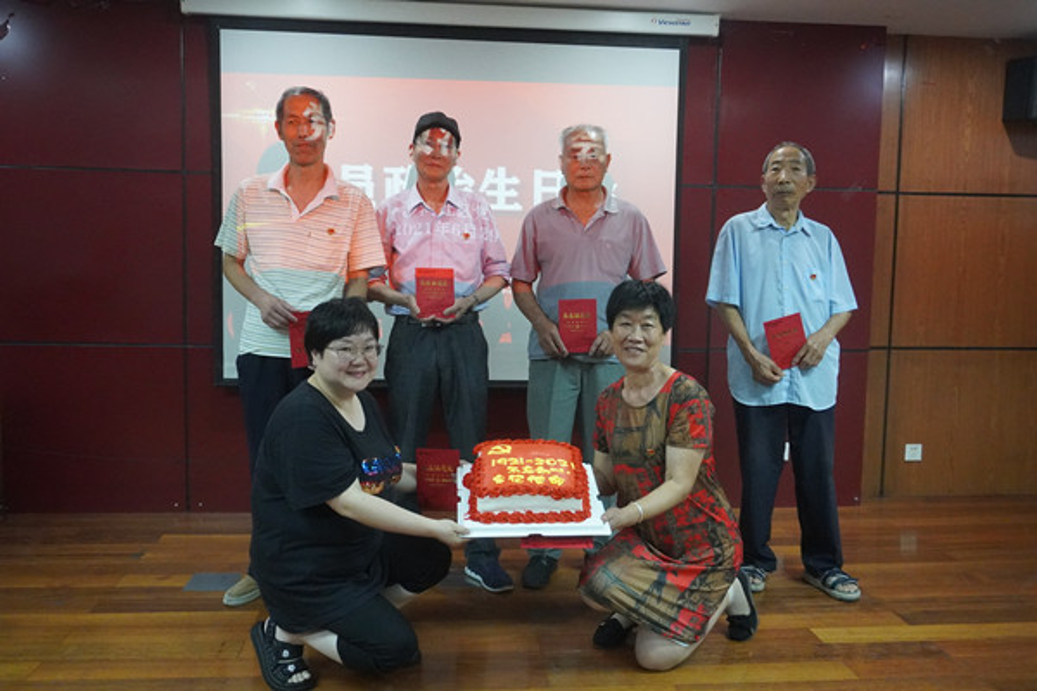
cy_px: 346
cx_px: 518
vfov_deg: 41.7
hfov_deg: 59.5
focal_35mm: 32
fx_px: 907
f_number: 4
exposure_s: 1/160
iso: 6400
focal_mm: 21
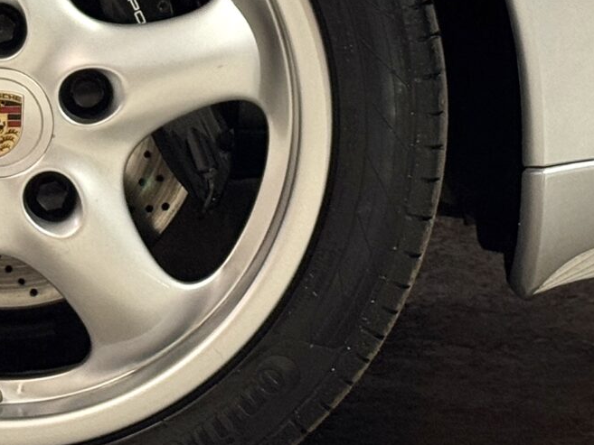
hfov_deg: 10.5
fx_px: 3209
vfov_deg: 7.8
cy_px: -222
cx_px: 112
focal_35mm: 187
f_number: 1.78
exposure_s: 1/33
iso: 200
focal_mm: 6.76
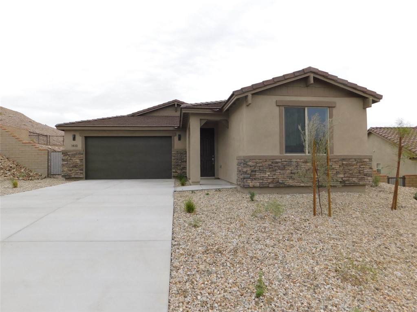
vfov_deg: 58.9
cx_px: 208
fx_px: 277
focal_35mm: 23
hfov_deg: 73.9
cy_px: 156
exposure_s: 1/640
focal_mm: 4
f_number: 3
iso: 125
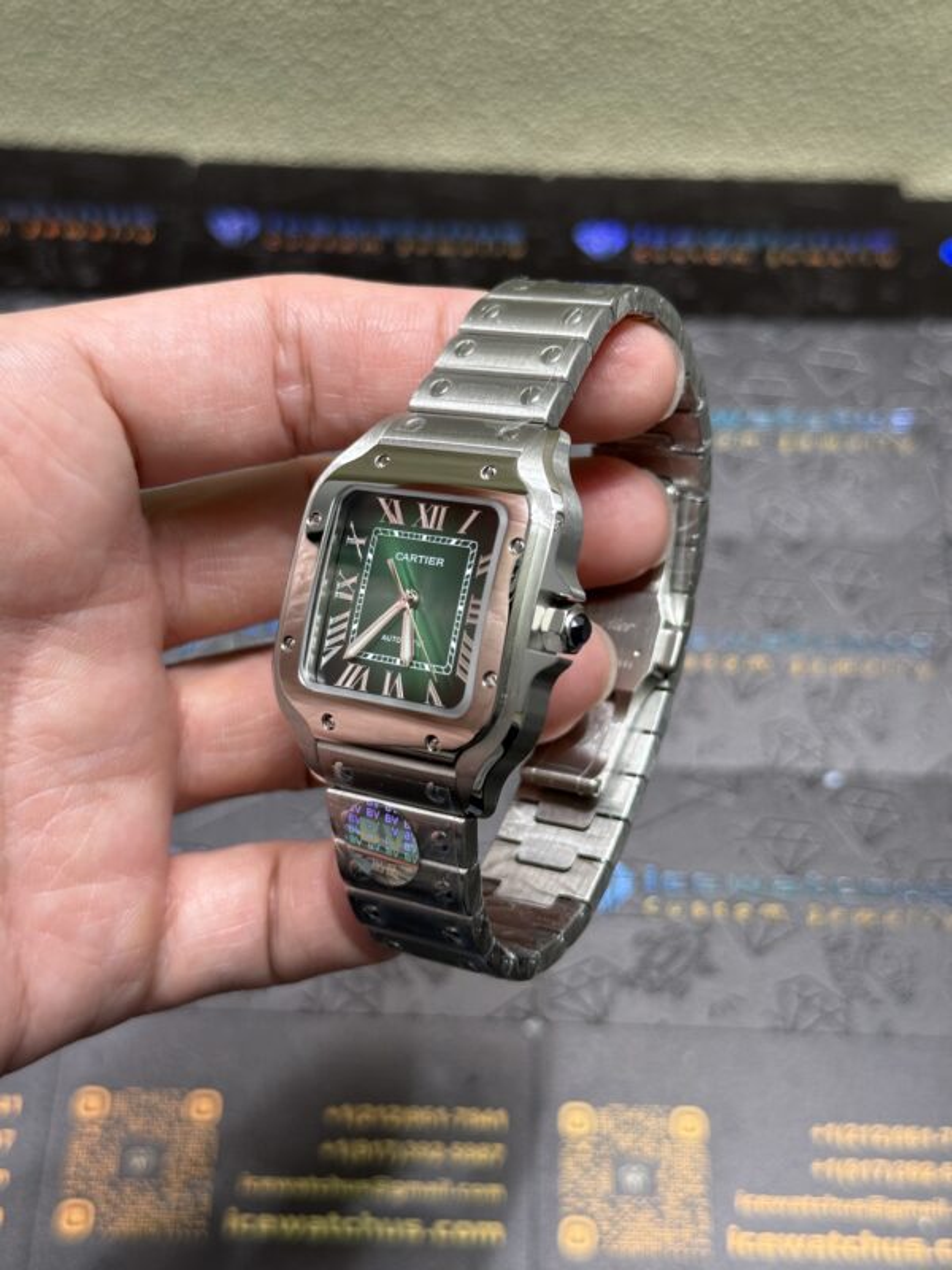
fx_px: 1760
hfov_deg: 30.3
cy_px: 635
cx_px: 476
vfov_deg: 39.7
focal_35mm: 48
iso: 80
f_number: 1.78
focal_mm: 6.76
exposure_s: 1/100
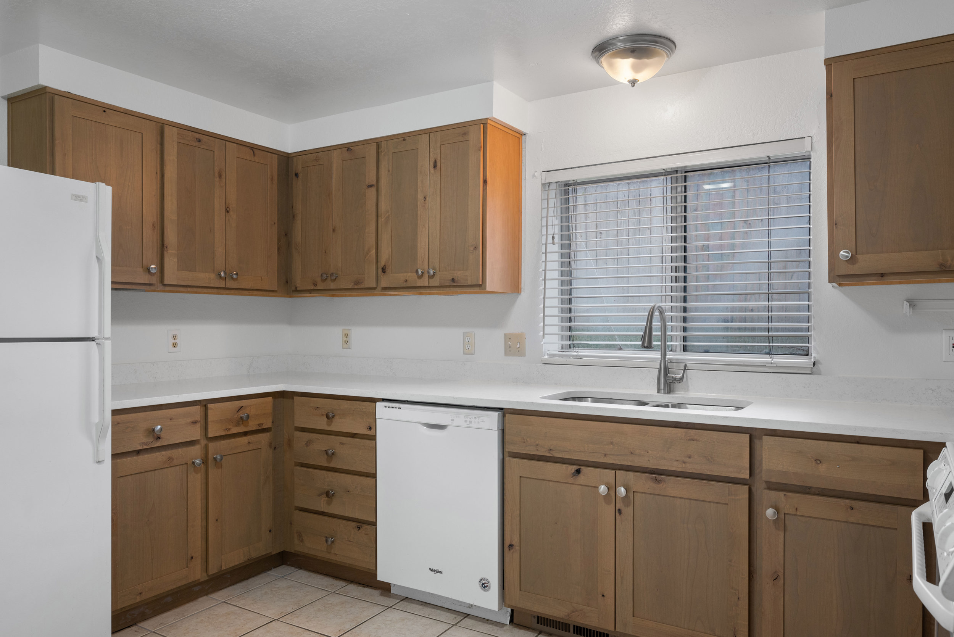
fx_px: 623
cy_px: 318
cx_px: 477
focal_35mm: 24
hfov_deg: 74.9
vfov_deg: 54.1
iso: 500
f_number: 8
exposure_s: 1/1.67
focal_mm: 23.5
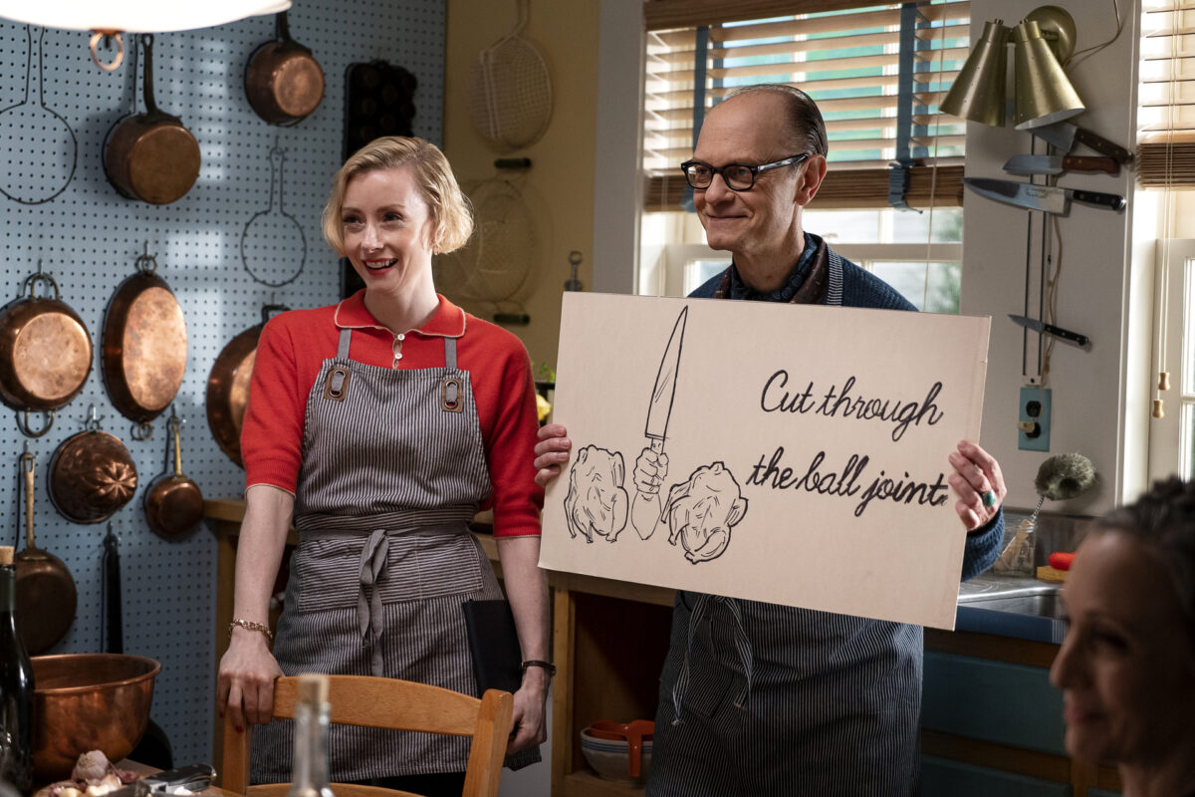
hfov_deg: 28.8
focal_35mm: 70
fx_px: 2323
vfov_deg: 19.5
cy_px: 398
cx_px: 598
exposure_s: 1/125
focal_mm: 70
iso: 2000
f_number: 4
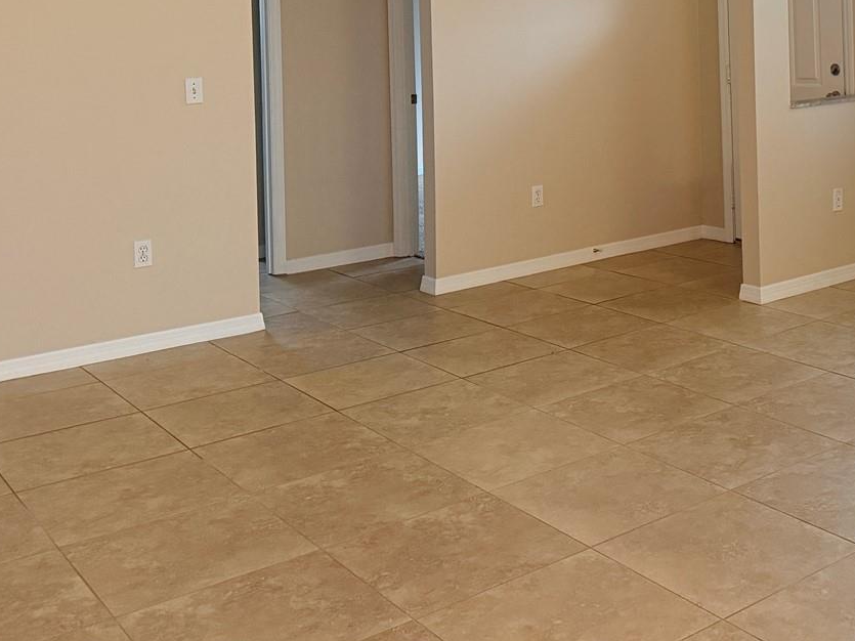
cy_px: 36
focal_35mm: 46
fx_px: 1136
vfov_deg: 29.9
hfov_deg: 39.3
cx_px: 707
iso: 400
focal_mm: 6.76
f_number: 1.78
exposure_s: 1/60
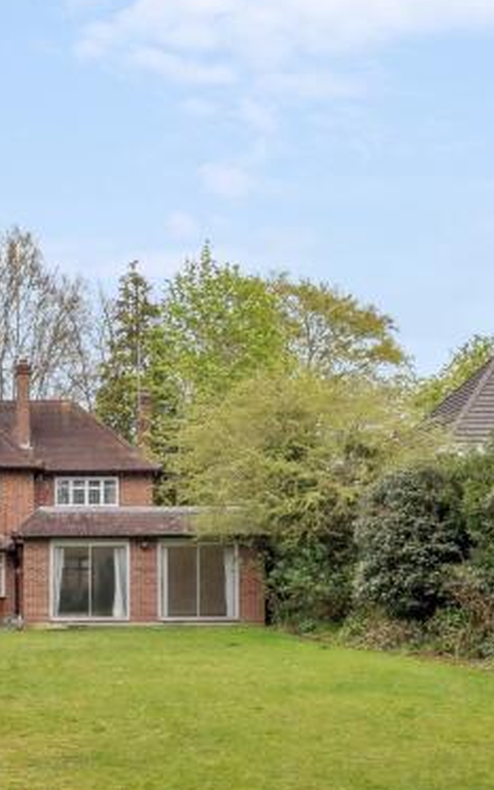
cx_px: 28
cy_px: 526
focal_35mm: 43
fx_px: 935
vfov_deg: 45.2
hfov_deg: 28.2
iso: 320
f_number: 8
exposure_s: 1/250
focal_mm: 15.5
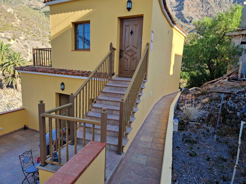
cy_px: 92
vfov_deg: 58.9
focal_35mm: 23
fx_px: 163
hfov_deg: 73.9
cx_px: 123
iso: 50
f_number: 1.8
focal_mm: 5.4
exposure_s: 1/378
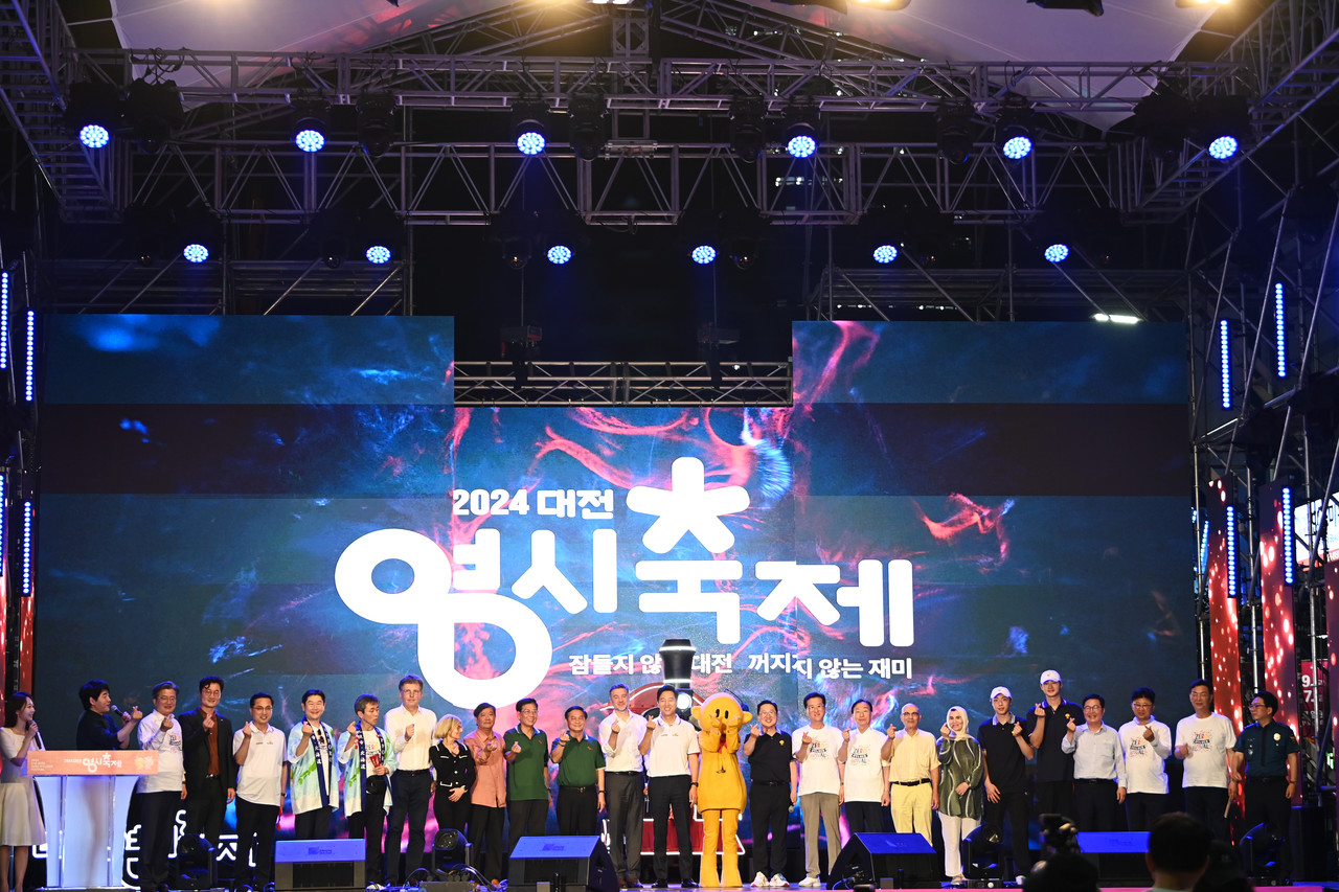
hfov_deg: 25.4
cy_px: 446
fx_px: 2975
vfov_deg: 17.1
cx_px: 670
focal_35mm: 80
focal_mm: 80
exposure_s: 1/80
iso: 800
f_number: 4
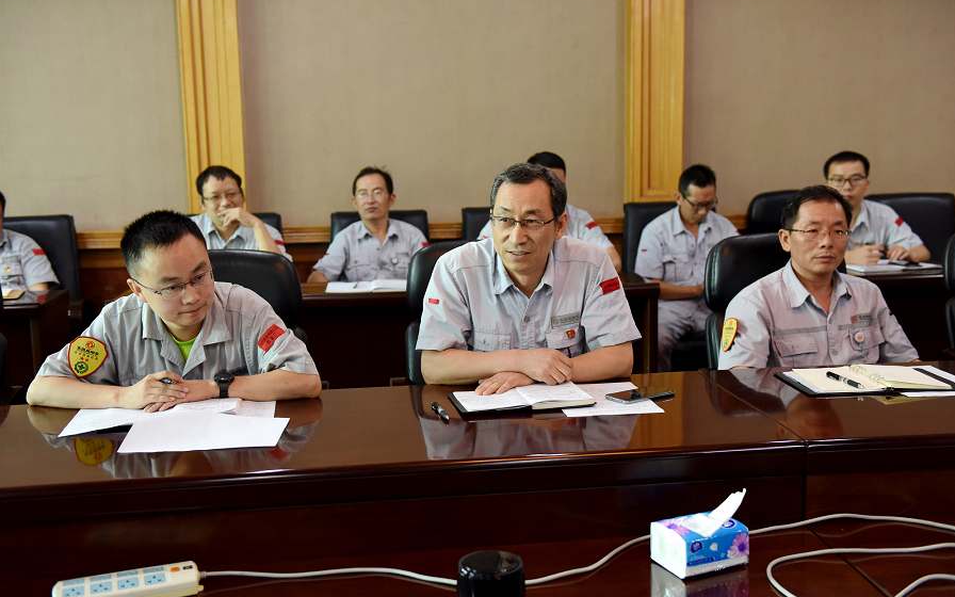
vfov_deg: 29.9
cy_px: 303
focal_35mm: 43
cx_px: 479
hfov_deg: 46.2
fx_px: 1119
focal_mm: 42
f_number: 3.5
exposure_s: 1/80
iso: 1600
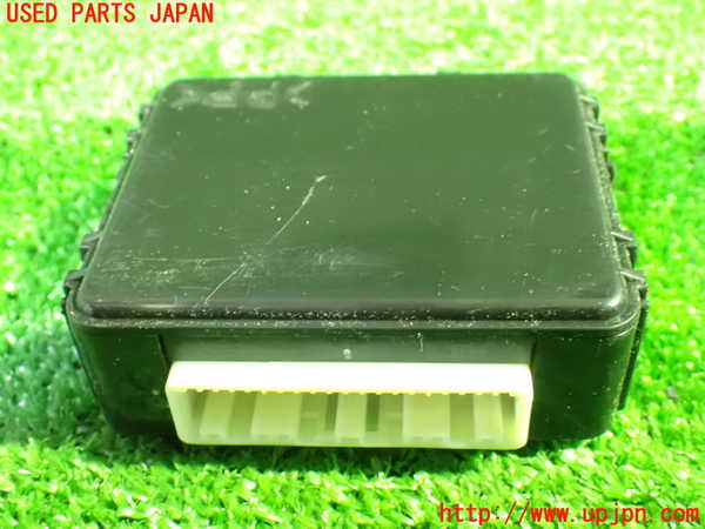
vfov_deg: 32.9
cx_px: 352
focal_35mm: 44
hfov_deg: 42.9
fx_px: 896
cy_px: 264
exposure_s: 1/10
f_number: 2.9
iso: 1600
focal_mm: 7.84
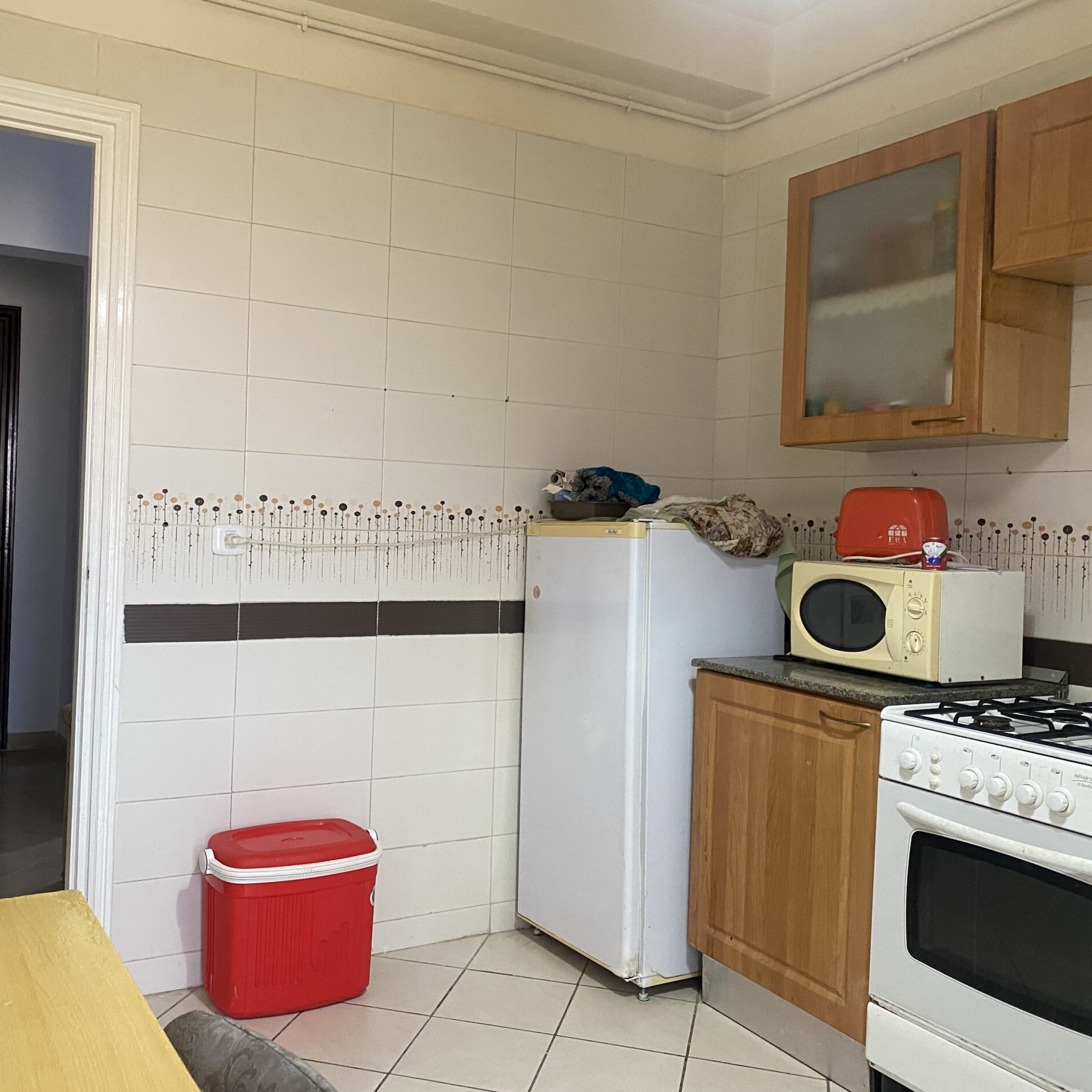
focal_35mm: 31
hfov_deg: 52.3
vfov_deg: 52.5
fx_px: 1106
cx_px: 463
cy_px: 541
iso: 320
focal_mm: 4.25
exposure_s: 1/60
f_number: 1.8
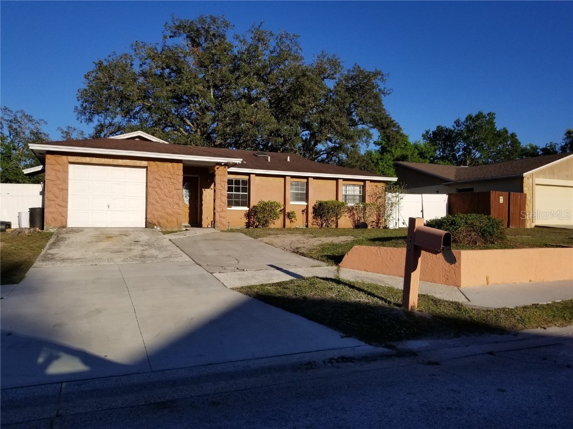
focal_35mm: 26
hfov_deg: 67.3
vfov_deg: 53.1
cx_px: 286
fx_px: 430
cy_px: 214
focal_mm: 4.3
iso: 50
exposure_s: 1/3992
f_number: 1.7
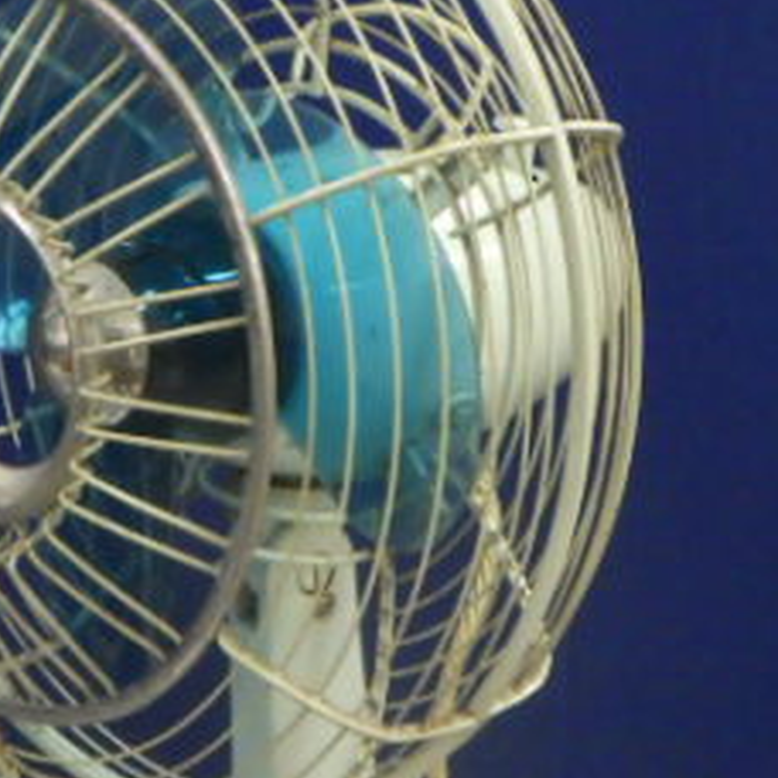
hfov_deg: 21.7
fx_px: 2009
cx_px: 171
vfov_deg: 21.8
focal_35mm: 79
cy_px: 539
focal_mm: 6.1
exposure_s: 1/50
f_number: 3.8
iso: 1600
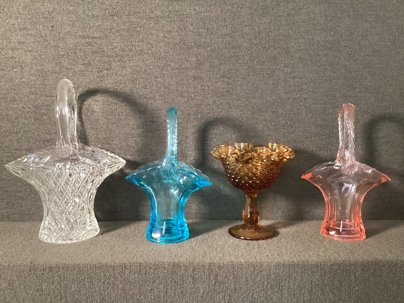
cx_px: 202
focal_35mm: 31
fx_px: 362
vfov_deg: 45.4
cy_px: 152
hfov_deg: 58.3
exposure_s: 1/30
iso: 320
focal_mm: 3.3
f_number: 2.4
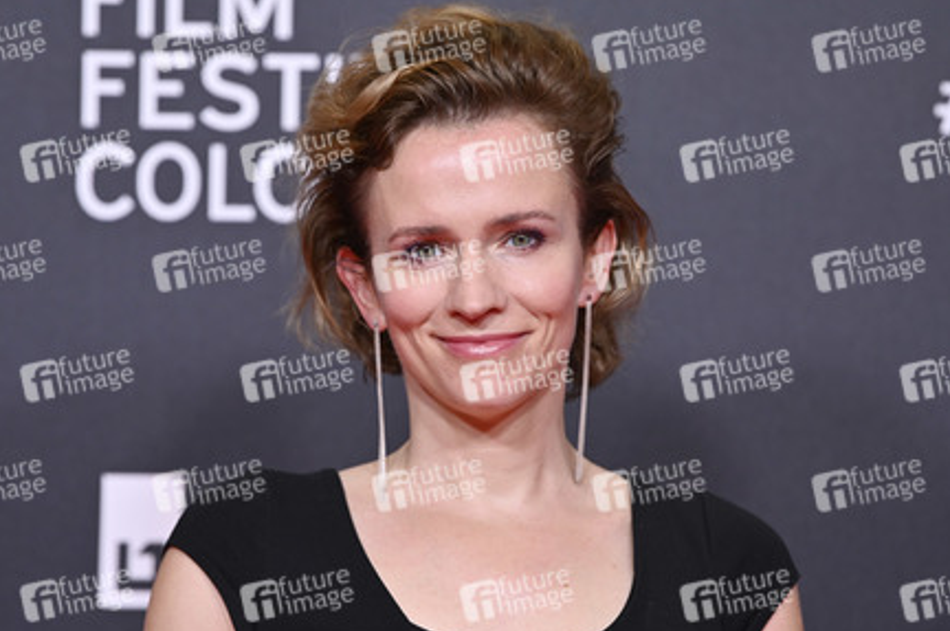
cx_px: 459
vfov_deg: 6.6
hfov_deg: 9.9
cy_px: 321
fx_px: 5509
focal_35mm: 209
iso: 640
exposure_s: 1/200
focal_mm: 200
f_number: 4
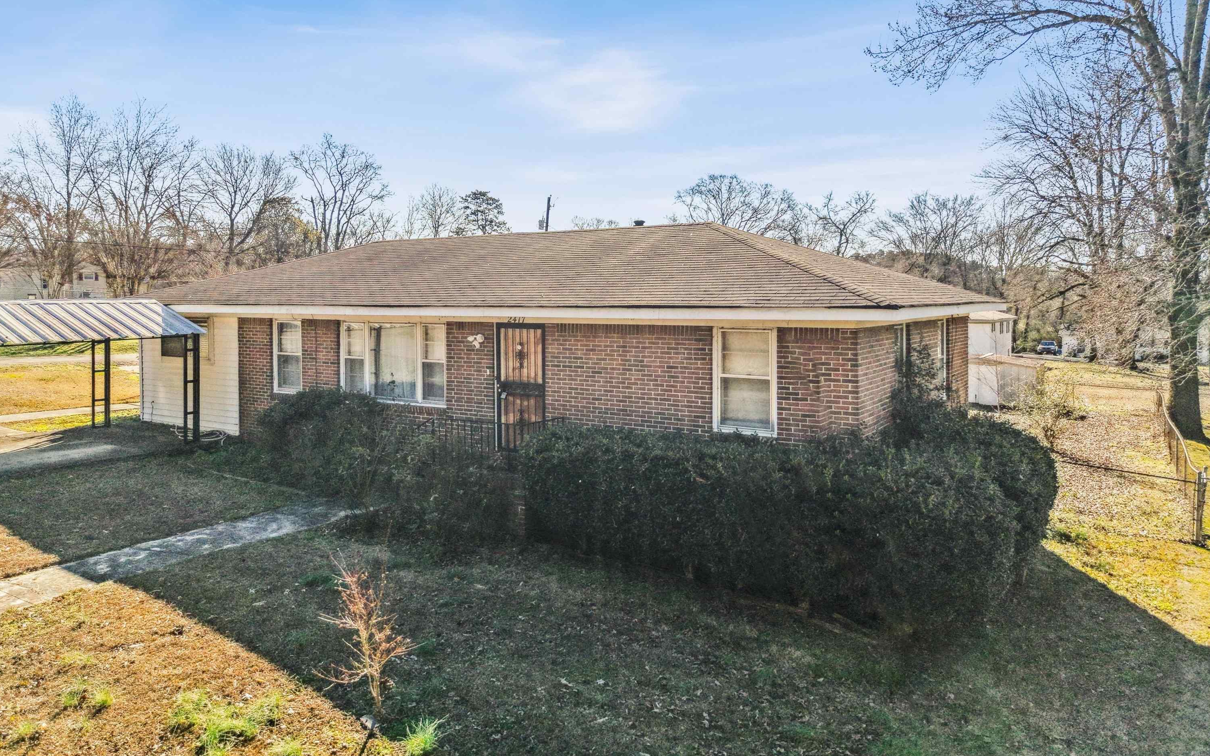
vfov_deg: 47.6
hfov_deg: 70.4
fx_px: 857
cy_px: 371
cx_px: 603
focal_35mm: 26
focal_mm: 8.7
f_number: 1.8
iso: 200
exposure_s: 1/4000
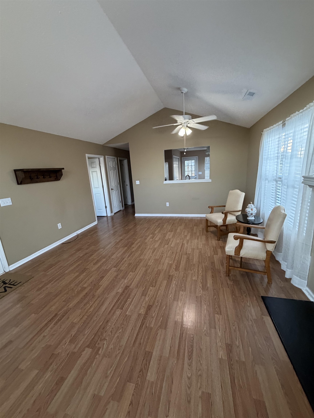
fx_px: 169
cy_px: 209
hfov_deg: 85.7
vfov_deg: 102.1
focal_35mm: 14
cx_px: 157
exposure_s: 1/60
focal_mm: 2.22
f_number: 2.2
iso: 400
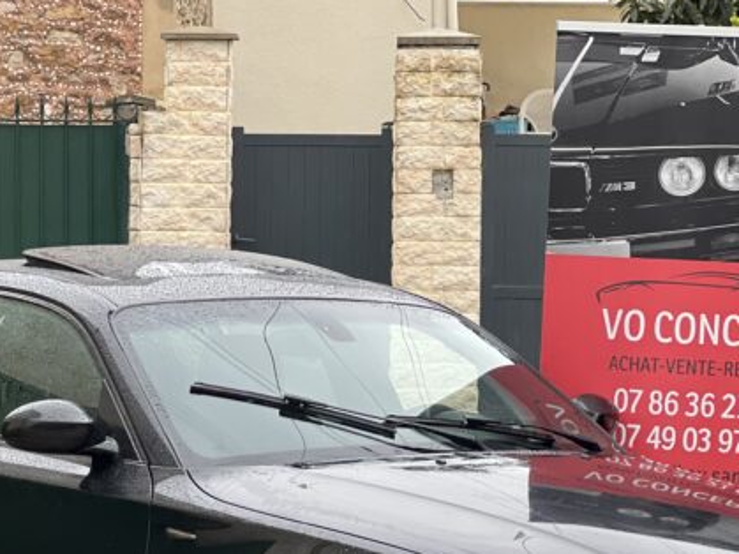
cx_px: 330
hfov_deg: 13.4
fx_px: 3137
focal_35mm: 147
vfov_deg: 10.1
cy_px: 457
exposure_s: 1/121
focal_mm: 9
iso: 80
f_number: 2.8
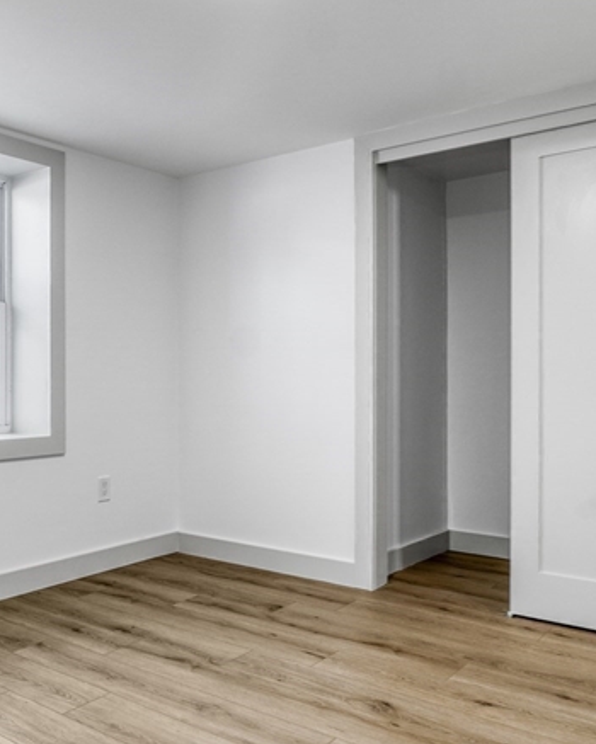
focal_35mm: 33
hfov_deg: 44.1
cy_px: 382
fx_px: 727
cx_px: 216
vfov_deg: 54.2
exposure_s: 1/4
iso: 125
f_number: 9
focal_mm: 10
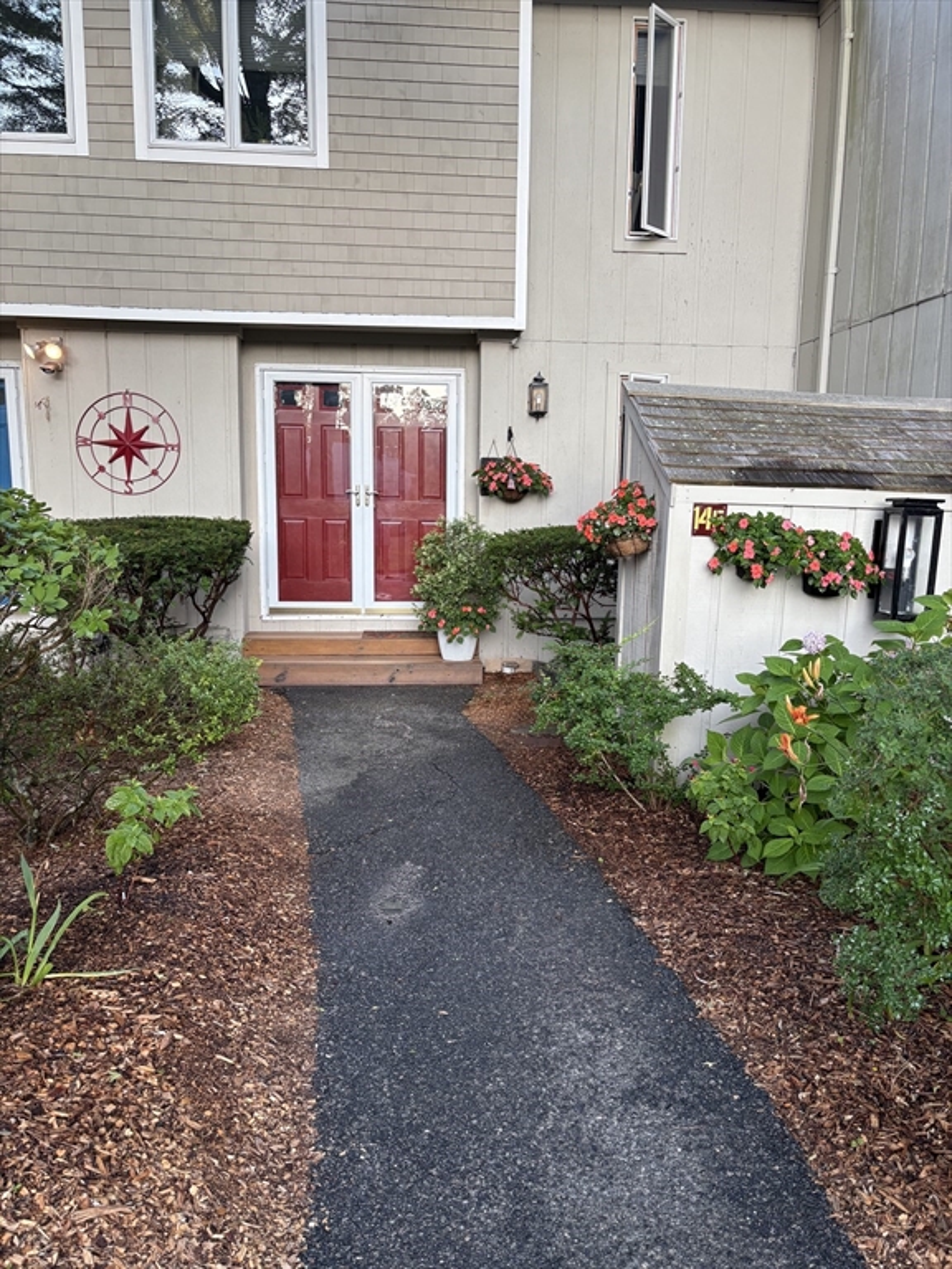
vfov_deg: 67.3
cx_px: 476
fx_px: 953
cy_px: 634
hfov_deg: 53.1
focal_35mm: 26
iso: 64
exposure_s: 1/120
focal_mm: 5.96
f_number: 1.6
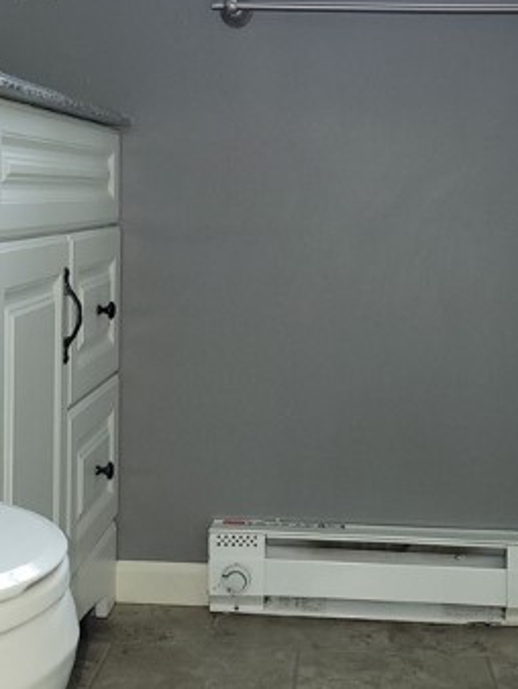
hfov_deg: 24.8
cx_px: 288
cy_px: 269
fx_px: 1176
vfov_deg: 32.6
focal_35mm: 59
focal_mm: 5.4
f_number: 1.8
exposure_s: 1/40
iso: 125
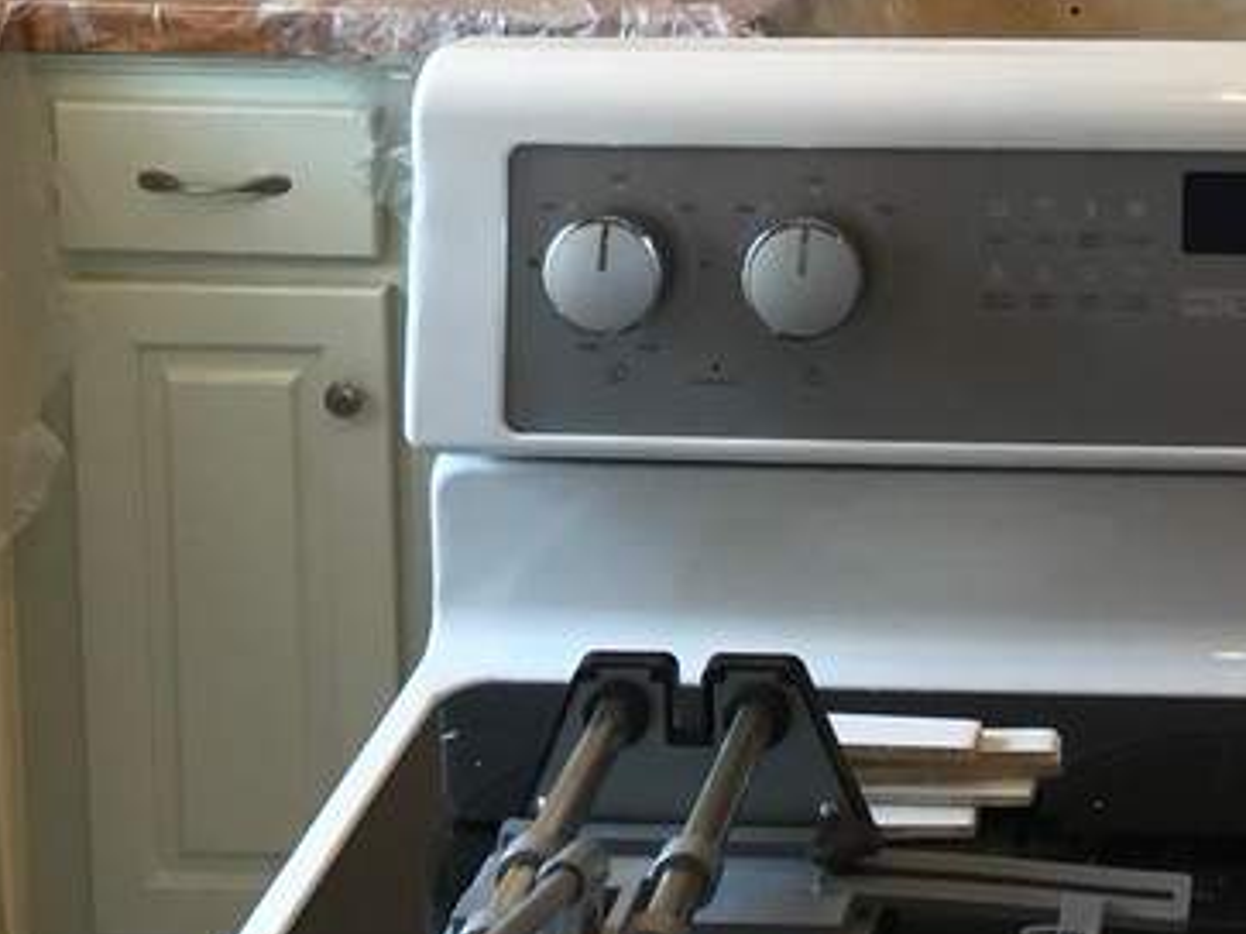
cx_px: 1387
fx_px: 2843
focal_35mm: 79
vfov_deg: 17.3
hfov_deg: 23.2
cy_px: -333
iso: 40
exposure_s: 1/24
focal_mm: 3.99
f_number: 1.8
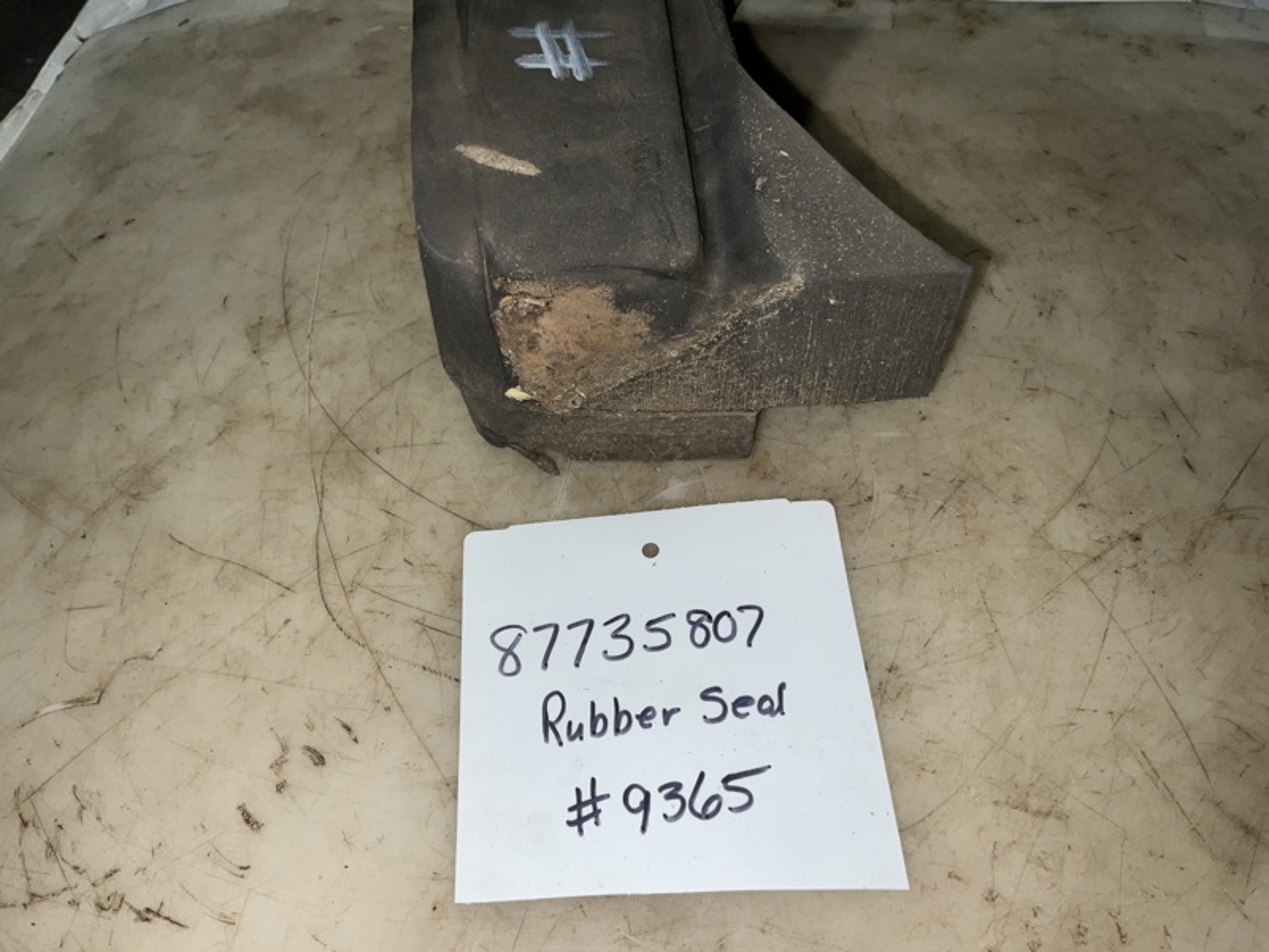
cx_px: 634
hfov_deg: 61.7
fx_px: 1063
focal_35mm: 29
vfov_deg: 48.2
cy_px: 476
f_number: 1.8
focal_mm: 3
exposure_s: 1/128
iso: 16
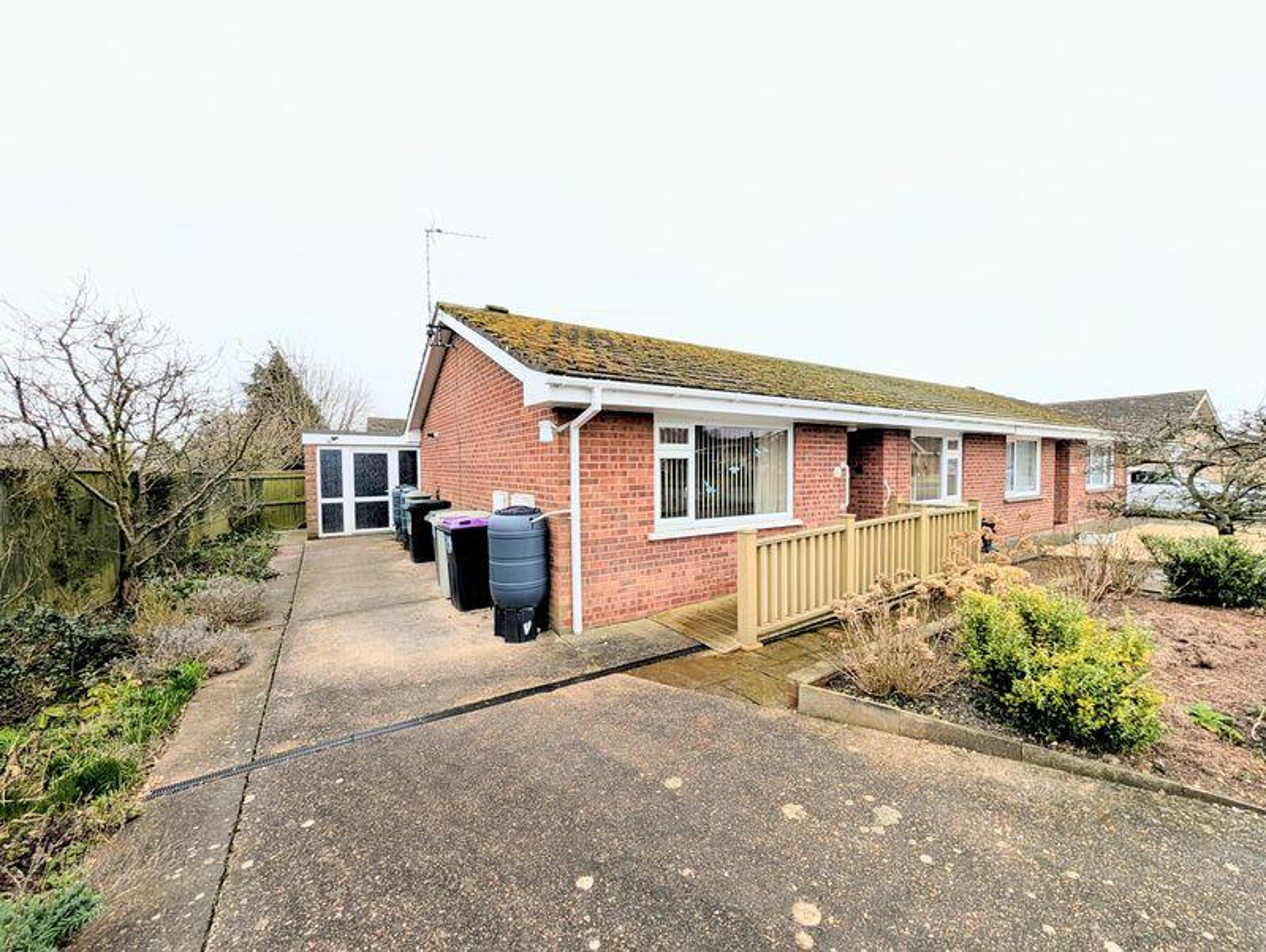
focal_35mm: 12
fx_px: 439
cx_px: 633
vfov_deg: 94.6
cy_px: 476
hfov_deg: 110.5
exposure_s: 1/501
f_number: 1.7
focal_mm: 2.02
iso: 99
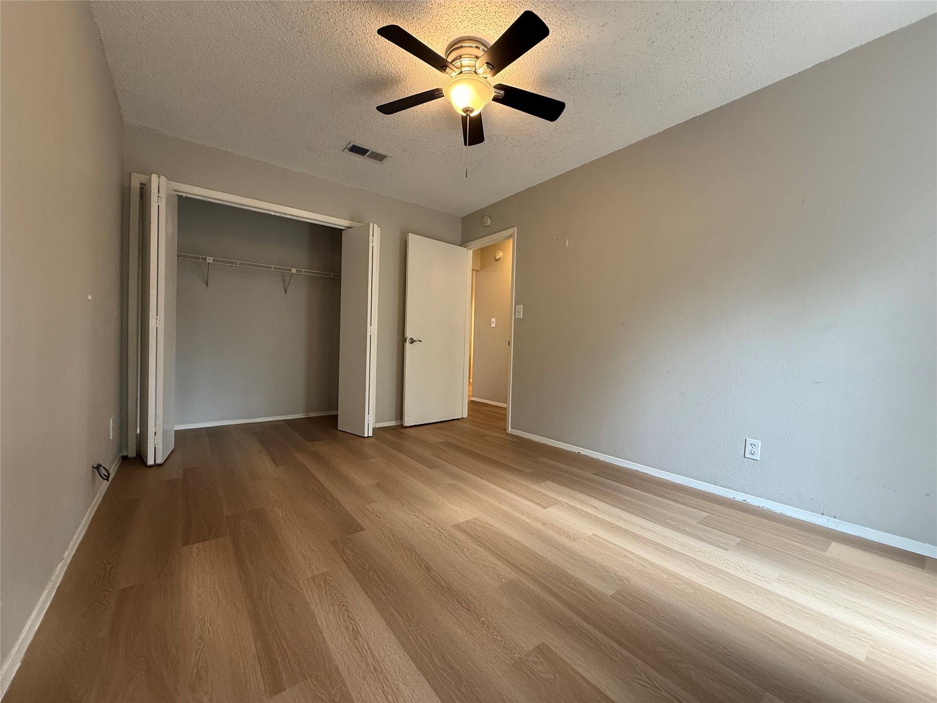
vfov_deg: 85.7
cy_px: 352
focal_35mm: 14
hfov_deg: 102.1
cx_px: 468
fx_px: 379
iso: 250
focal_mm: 2.22
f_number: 2.2
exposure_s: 1/60
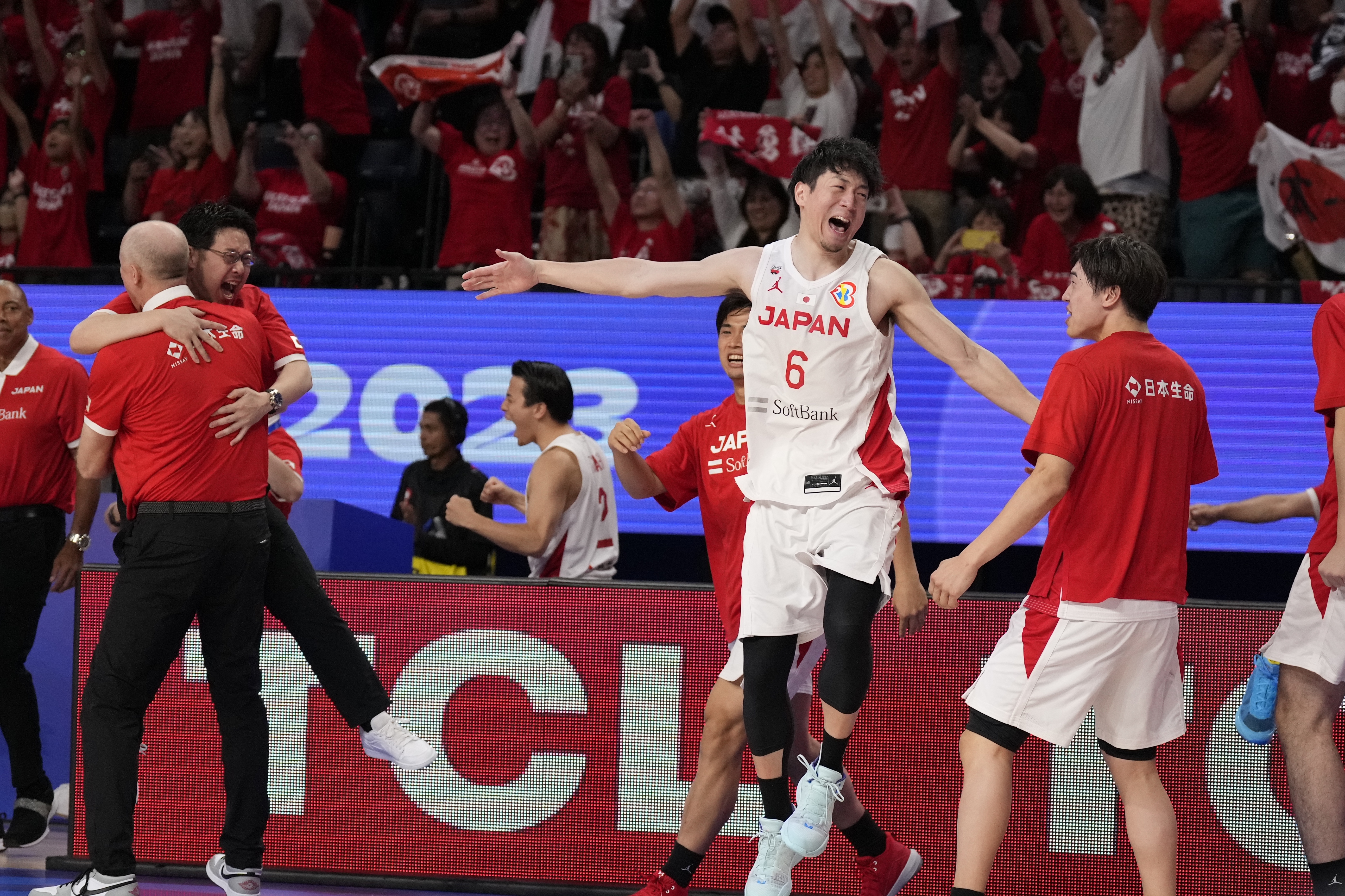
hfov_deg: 13.7
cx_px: 672
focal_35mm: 150
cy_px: 448
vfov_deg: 9.1
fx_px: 5603
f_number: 2.8
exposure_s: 1/3200
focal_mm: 100
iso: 4000
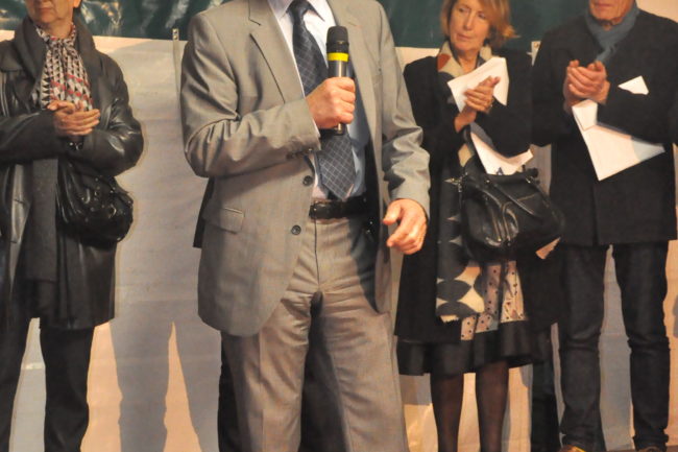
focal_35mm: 48
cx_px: 339
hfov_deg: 41.1
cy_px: 226
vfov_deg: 28.1
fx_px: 904
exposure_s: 1/160
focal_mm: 32
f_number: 5.6
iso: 3200
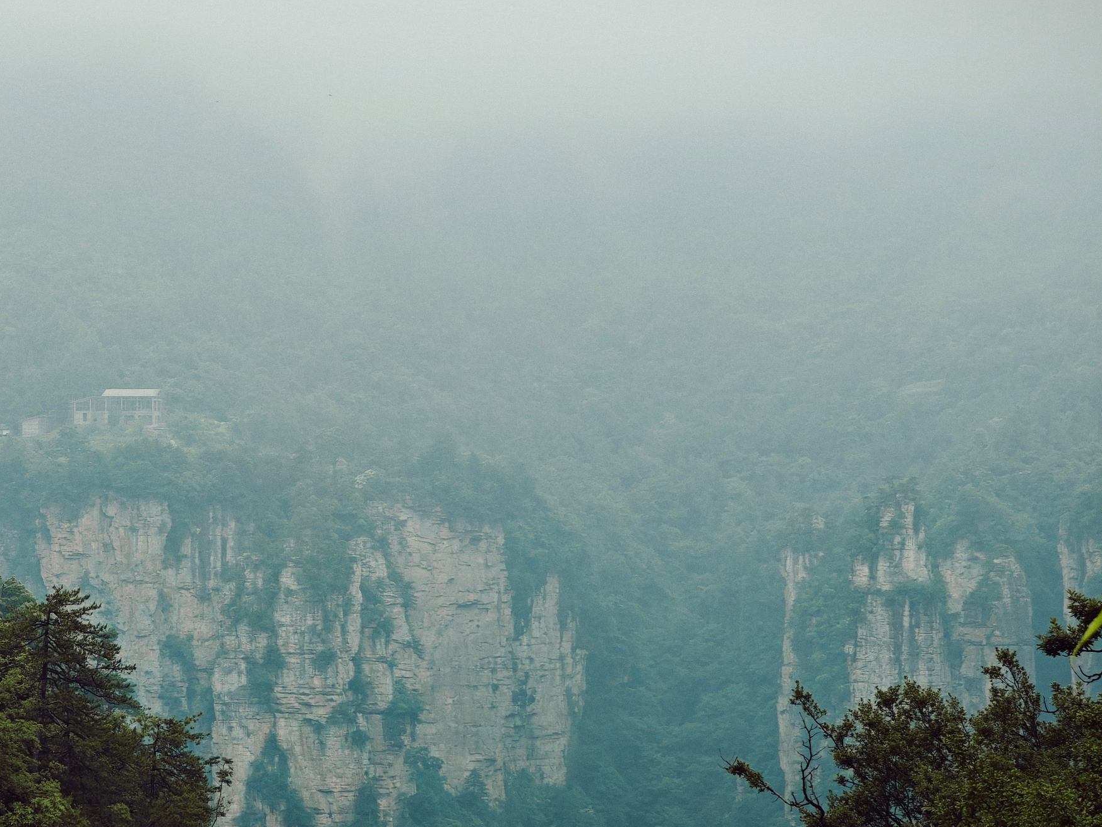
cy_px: 371
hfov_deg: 11.2
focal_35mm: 176
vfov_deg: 8.4
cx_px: 302
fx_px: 5603
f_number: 2.5
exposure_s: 1/292
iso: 50
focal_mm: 19.4
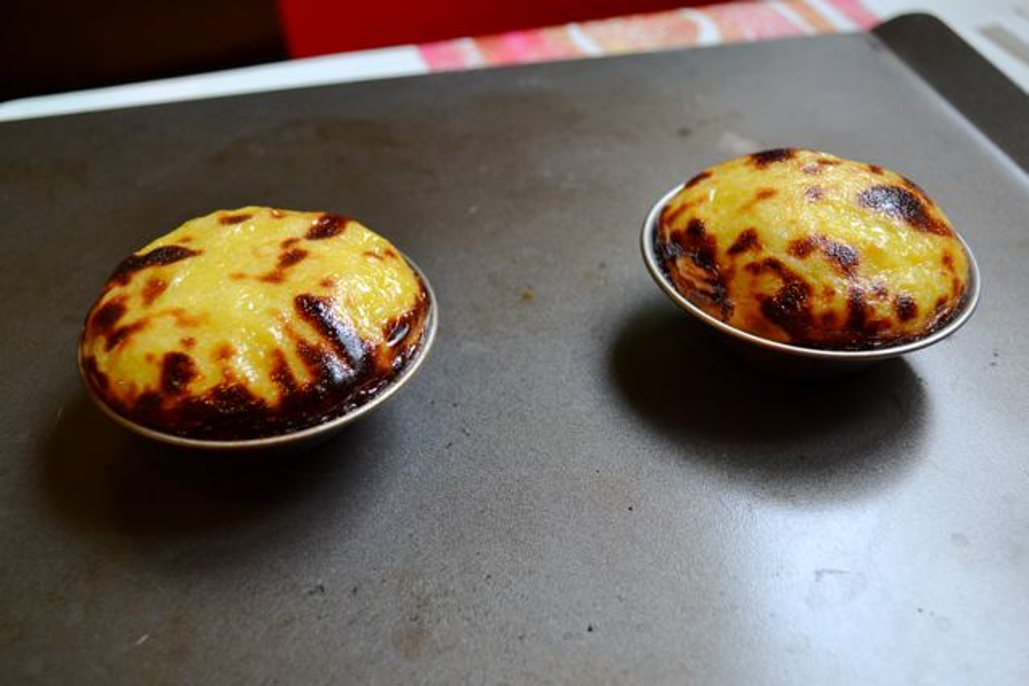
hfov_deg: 49.6
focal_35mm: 39
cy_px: 343
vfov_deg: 34.2
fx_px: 1115
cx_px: 514
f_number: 4.2
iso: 800
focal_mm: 26
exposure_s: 1/60
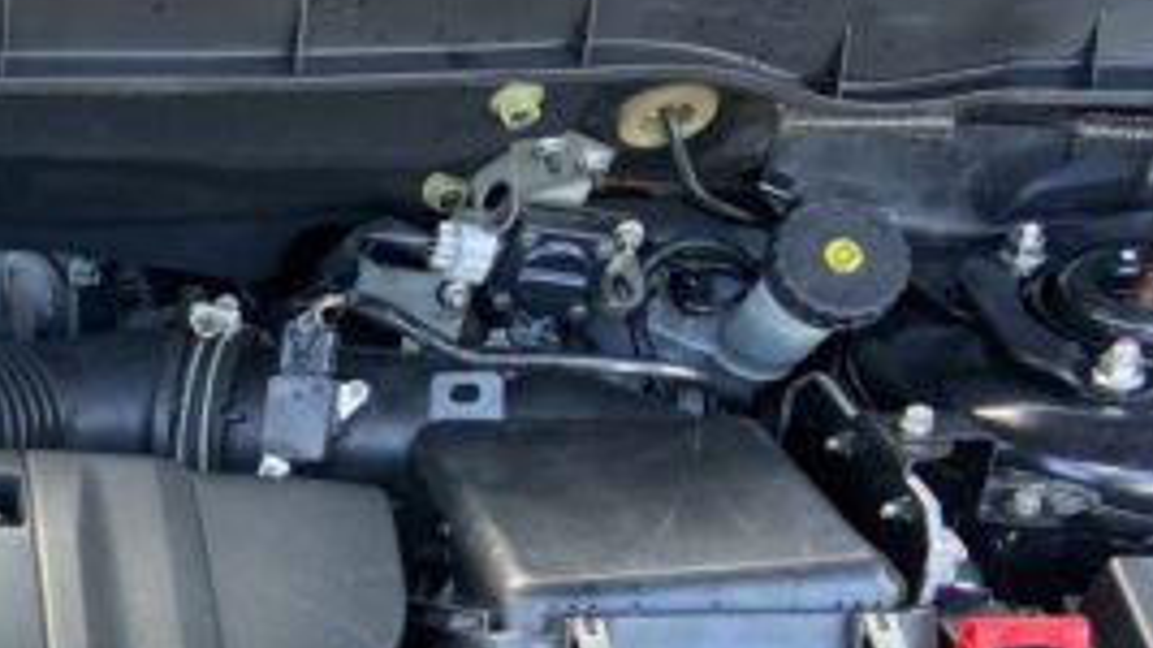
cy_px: 743
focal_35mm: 85
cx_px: -298
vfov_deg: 13.9
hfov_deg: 22.6
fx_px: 2598
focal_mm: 4.25
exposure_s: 1/121
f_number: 1.8
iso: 100
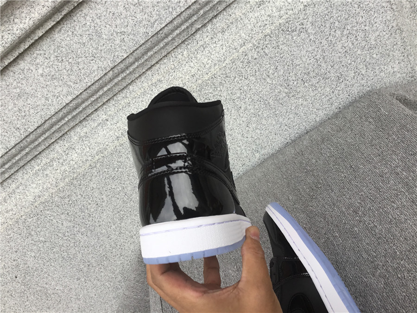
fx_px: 373
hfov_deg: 58.4
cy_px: 156
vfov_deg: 45.4
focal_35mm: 31
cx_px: 208
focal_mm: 3.3
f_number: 2.4
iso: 25
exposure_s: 1/100
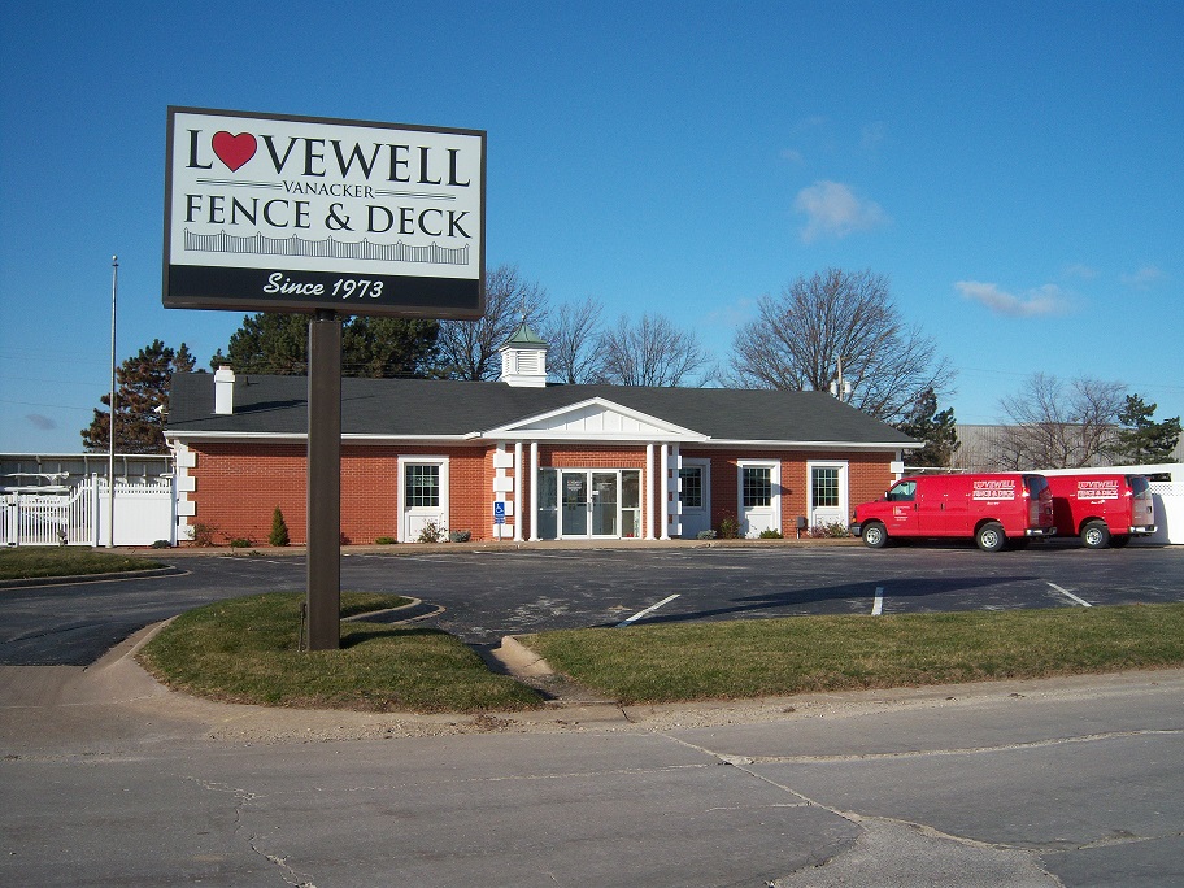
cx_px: 592
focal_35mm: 36
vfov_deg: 39.7
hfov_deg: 51.4
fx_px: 1231
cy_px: 444
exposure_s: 1/640
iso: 80
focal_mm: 7.5
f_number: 4.8
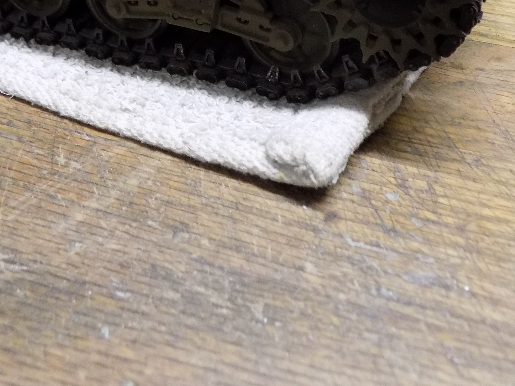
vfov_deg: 30.2
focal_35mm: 45
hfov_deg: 42.1
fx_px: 669
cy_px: 9
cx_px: 279
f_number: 3.1
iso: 360
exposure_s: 1/30
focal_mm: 4
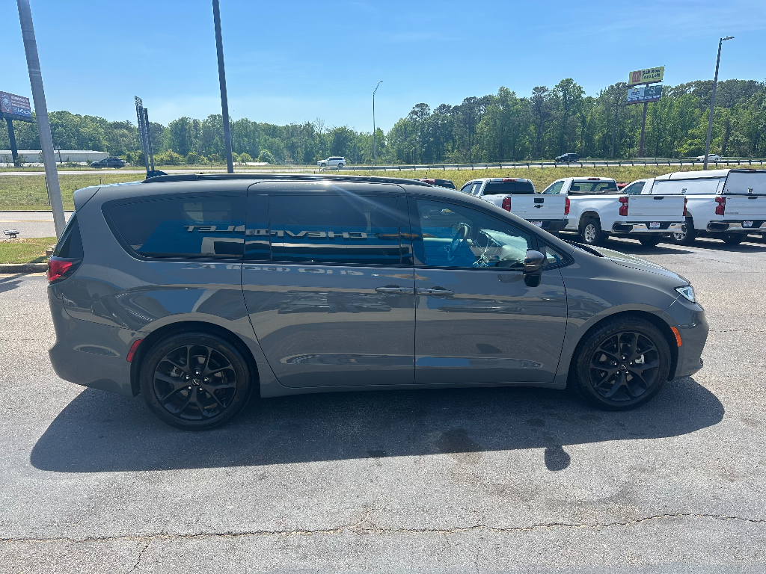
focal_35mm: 24
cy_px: 287
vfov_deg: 56.8
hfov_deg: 71.6
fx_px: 531
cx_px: 383
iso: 80
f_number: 1.78
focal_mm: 6.86
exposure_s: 1/2591
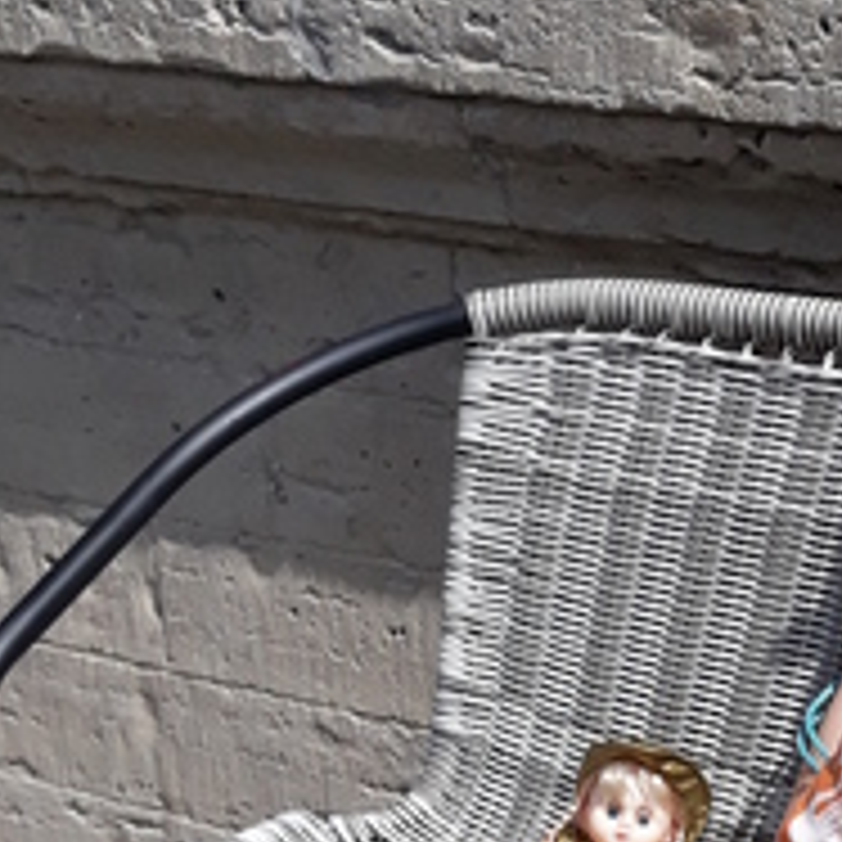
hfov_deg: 16.8
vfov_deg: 16.9
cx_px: 797
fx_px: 2807
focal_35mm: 102
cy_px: 684
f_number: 1.7
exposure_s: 1/1403
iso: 40
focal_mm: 3.71
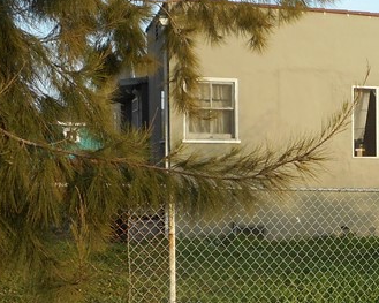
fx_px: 852
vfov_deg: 20.1
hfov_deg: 22.9
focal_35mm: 76
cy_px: 176
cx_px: 462
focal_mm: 4.5
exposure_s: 1/200
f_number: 3.7
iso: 80
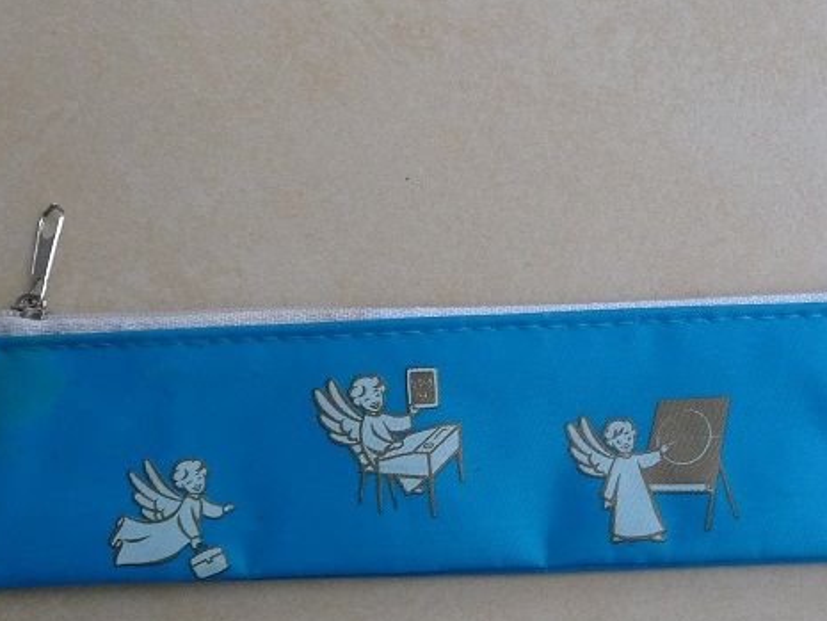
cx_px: 519
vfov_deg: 28.0
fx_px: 1243
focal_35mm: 52
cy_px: 338
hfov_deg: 36.6
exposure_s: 1/30
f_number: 3.3
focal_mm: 4.7
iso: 200
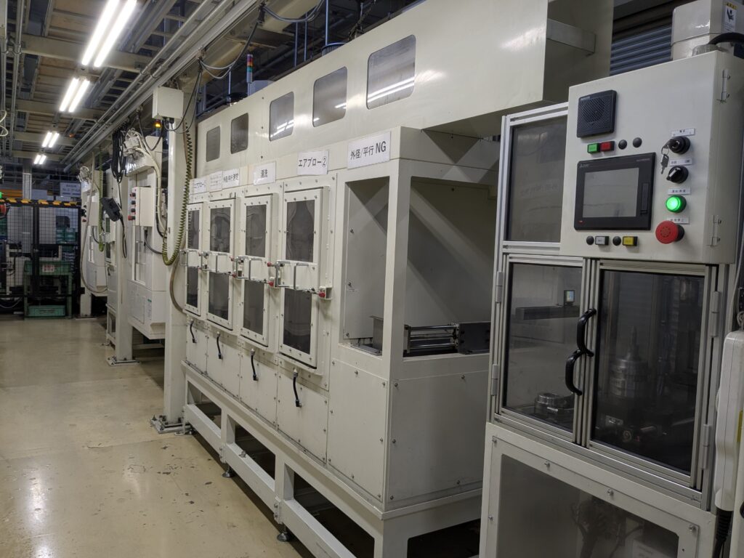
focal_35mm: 27
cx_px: 372
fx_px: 580
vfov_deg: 51.4
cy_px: 279
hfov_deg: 65.3
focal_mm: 4.38
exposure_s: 1/120
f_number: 1.73
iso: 61
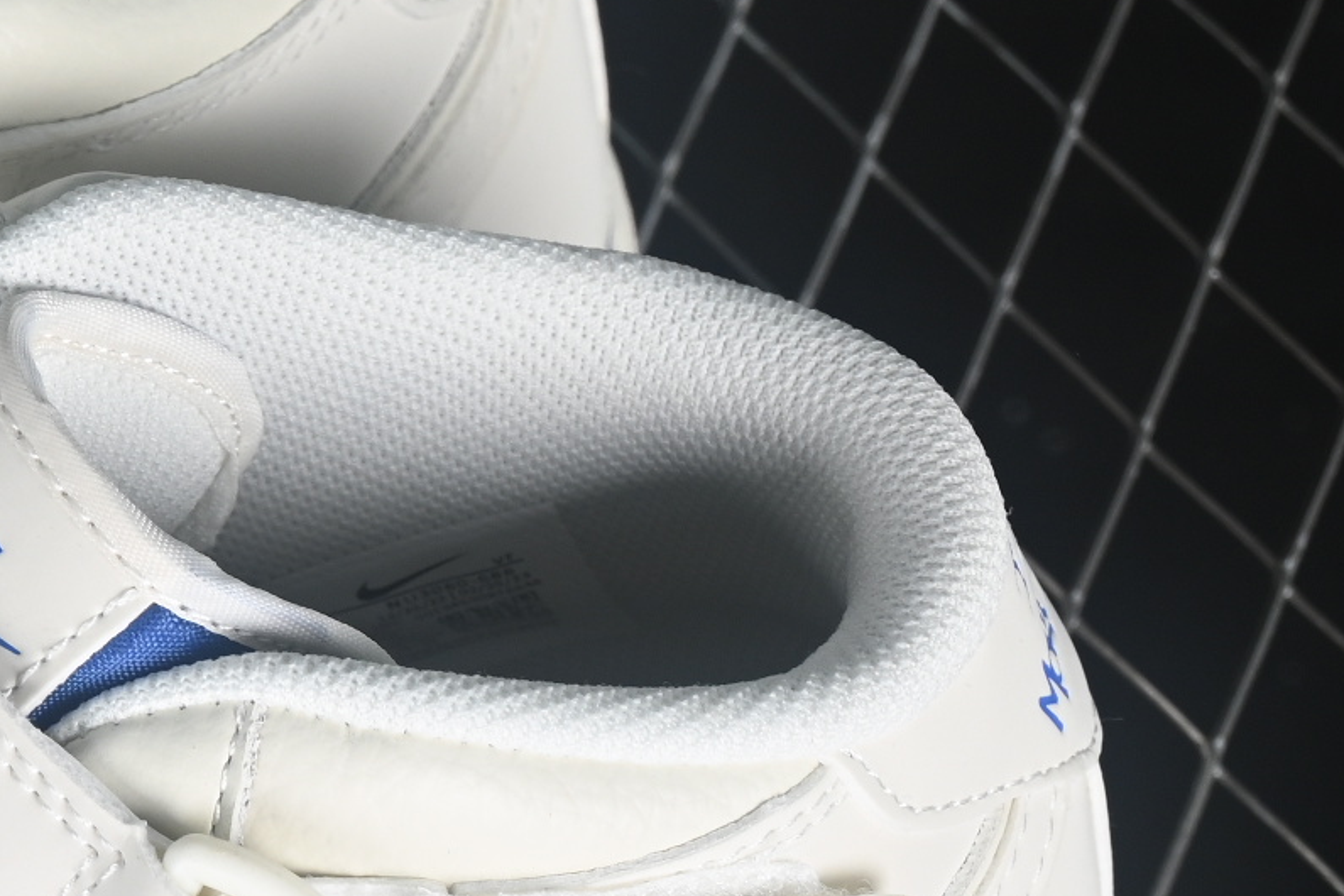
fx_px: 9407
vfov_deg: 5.4
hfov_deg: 8.1
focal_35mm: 252
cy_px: 921
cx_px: -446
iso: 160
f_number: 7.1
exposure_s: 1/80
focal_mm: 48
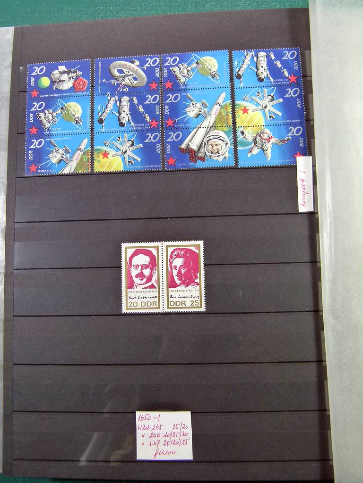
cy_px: 242
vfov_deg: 54.0
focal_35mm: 34
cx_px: 182
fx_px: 475
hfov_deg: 41.8
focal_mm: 6.2
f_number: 3
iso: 200
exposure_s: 1/60
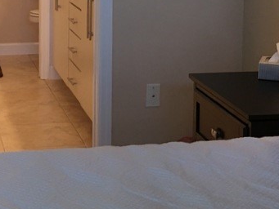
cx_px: 95
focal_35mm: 87
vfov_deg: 16.6
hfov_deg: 22.4
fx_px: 701
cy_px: -8
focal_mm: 4.15
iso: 40
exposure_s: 1/30
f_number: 2.2
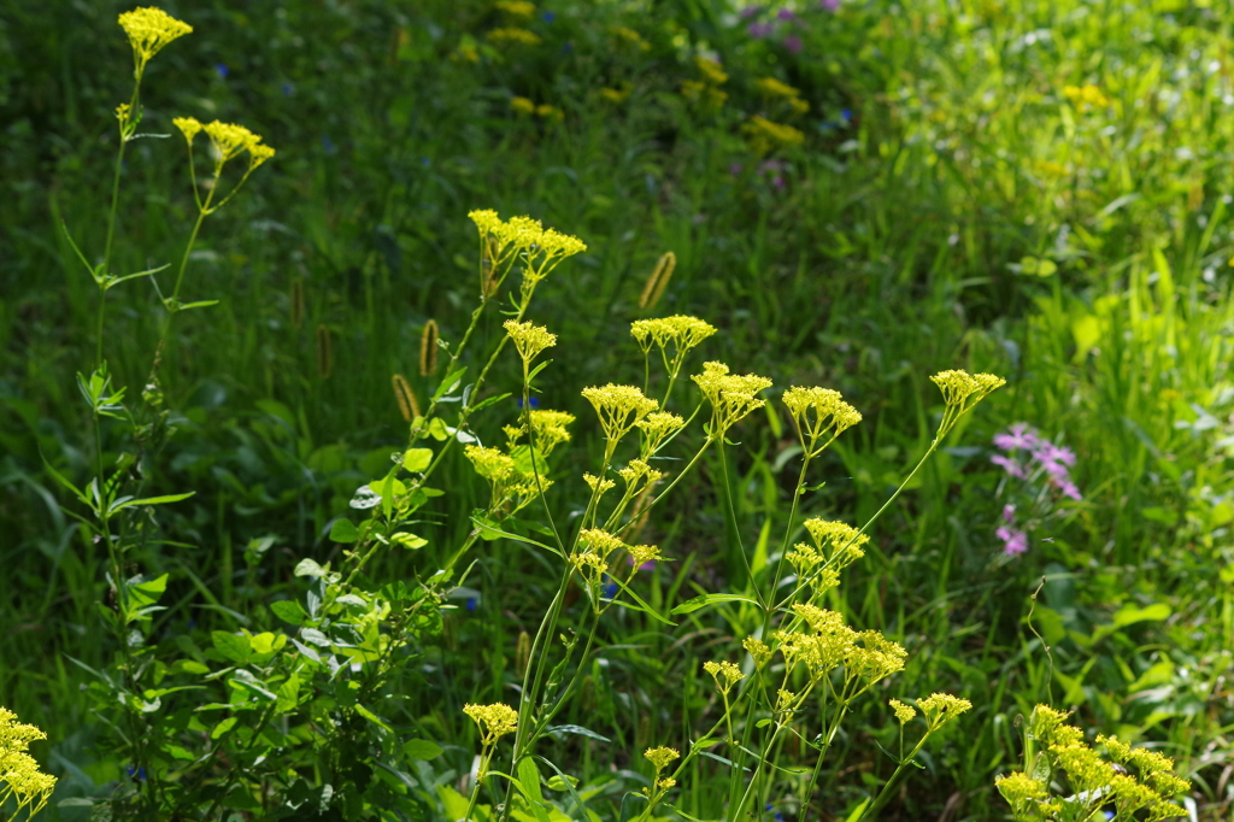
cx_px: 617
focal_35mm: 105
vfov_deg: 13.0
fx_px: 3598
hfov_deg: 19.5
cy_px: 411
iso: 400
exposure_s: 1/400
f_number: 8
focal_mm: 70
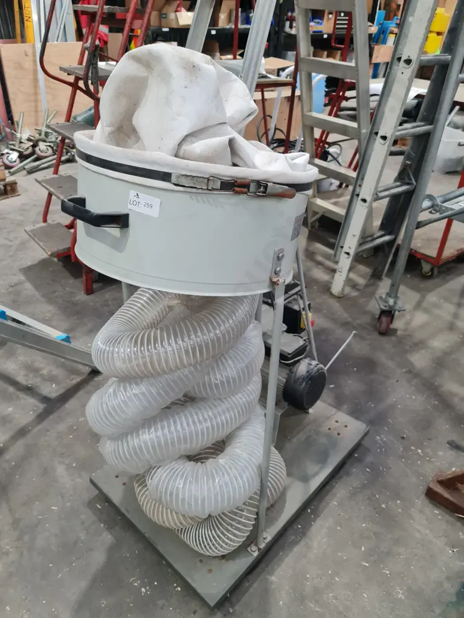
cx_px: 232
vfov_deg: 69.4
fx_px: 447
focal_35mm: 25
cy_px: 309
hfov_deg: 54.9
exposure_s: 1/100
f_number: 1.8
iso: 200
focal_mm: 7
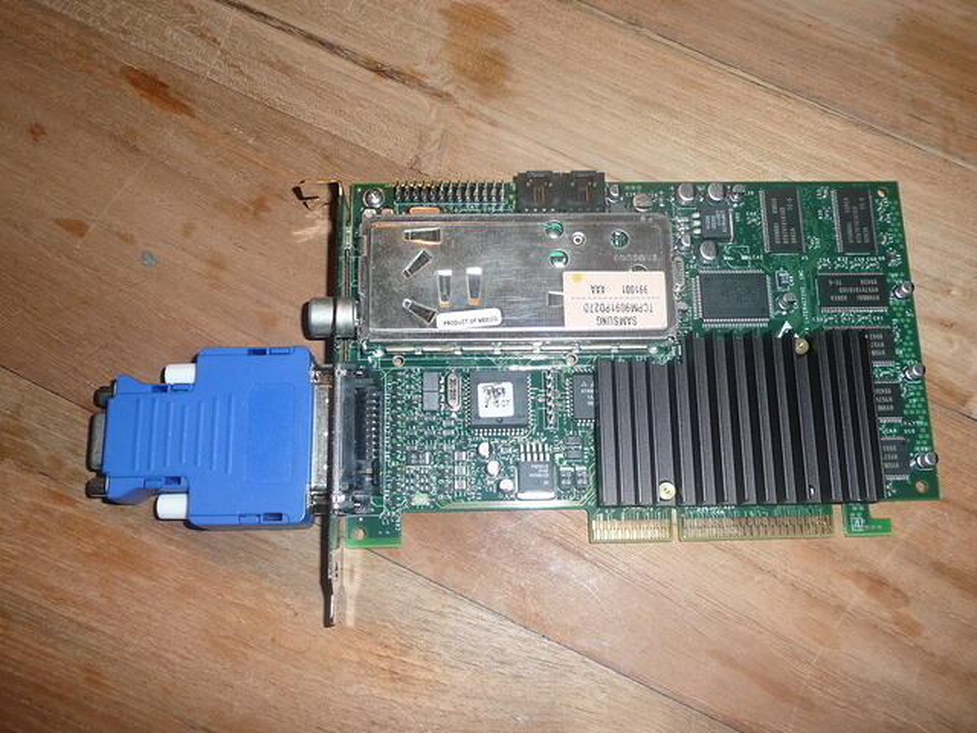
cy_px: 366
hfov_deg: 54.0
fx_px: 960
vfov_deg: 41.8
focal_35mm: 34
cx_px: 488
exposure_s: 1/30
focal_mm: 5.5
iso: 100
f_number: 3.6
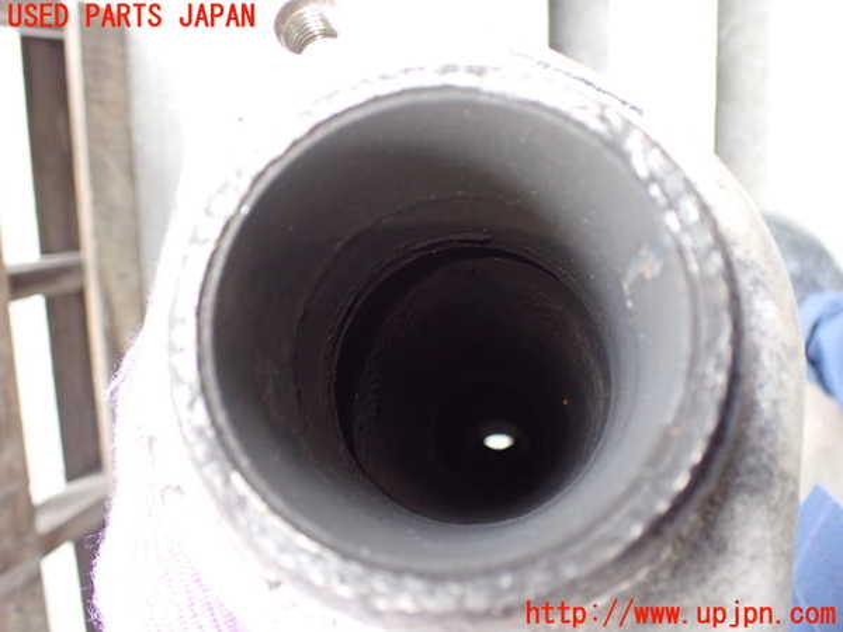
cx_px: 422
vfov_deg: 46.8
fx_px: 731
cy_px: 316
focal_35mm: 30
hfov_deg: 60.0
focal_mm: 5.4
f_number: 2.3
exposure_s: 1/125
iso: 800
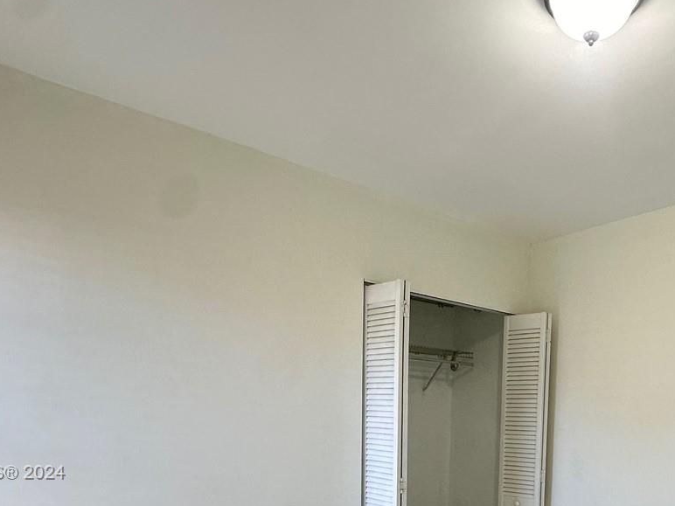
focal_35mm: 29
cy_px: 474
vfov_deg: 43.2
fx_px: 565
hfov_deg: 59.2
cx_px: 484
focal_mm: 2.22
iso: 160
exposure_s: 1/120
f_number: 2.2
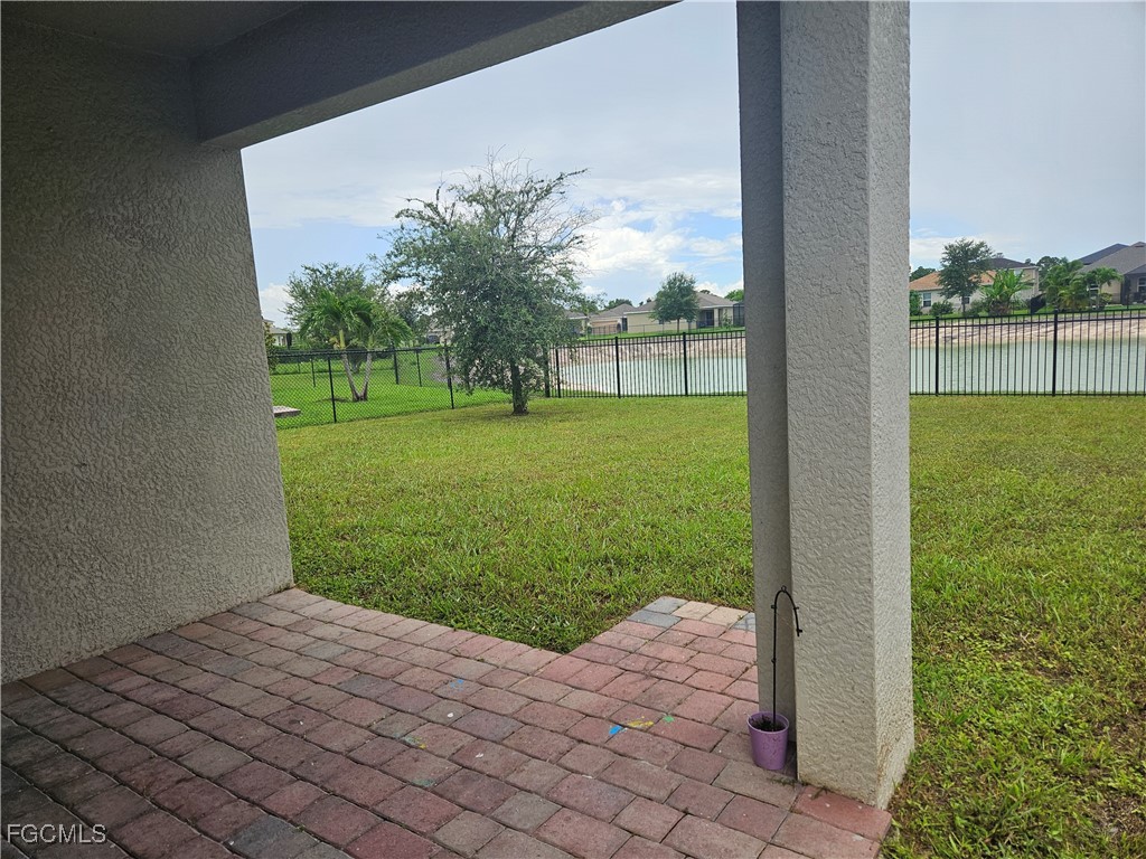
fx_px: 761
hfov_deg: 73.9
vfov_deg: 58.9
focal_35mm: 23
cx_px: 573
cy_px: 430
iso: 40
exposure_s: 1/1212
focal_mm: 5.4
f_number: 1.8
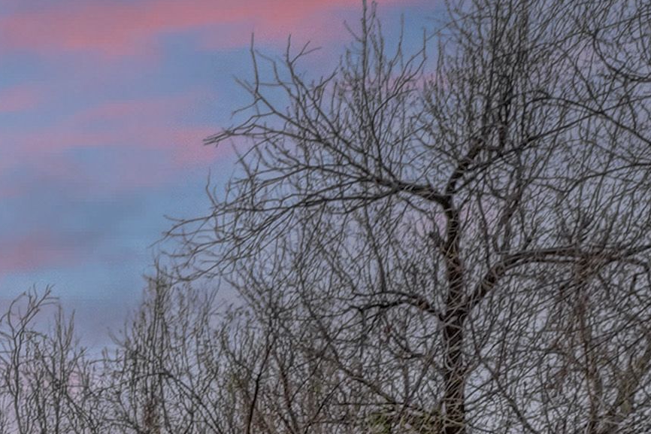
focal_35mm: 97
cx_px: -1050
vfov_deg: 11.8
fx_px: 1754
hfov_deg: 13.2
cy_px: 994
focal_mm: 14
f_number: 8
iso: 800
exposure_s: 1/6
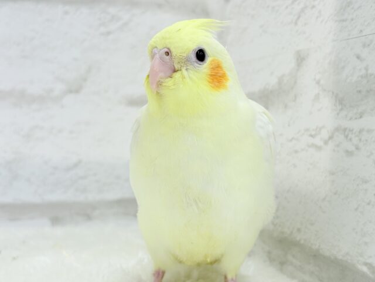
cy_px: 141
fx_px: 563
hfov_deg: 36.8
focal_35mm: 52
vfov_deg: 28.0
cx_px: 188
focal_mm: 5.96
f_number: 1.6
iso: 64
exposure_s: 1/100
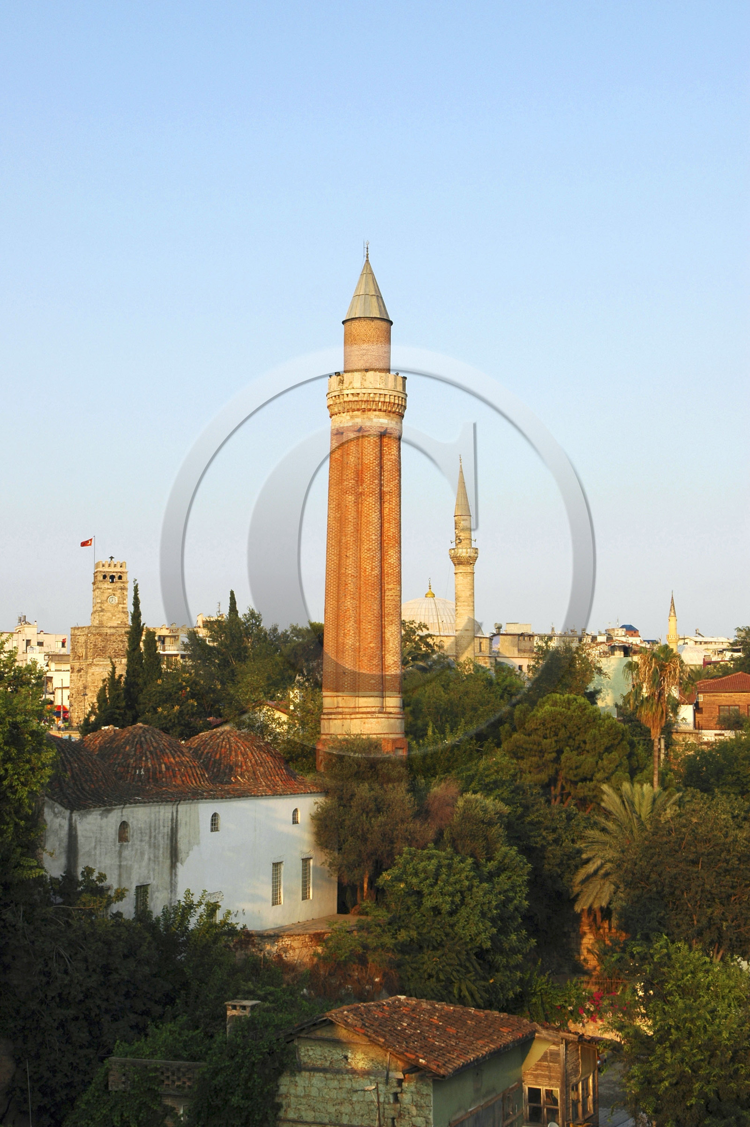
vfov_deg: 37.9
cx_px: 375
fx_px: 1643
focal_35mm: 52
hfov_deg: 25.7
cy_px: 564
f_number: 8
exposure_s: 1/250
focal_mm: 35
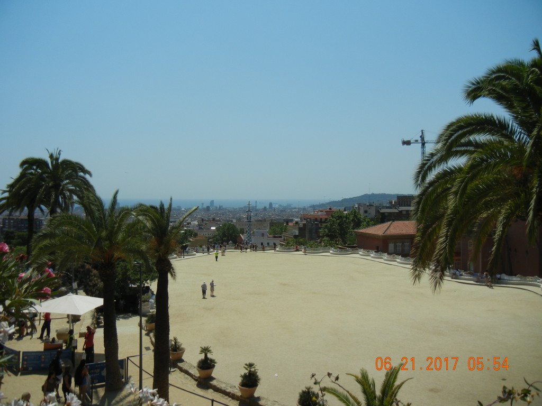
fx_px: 470
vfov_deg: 46.8
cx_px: 271
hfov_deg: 60.0
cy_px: 203
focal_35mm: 30
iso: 160
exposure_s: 1/933
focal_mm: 5.4
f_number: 7
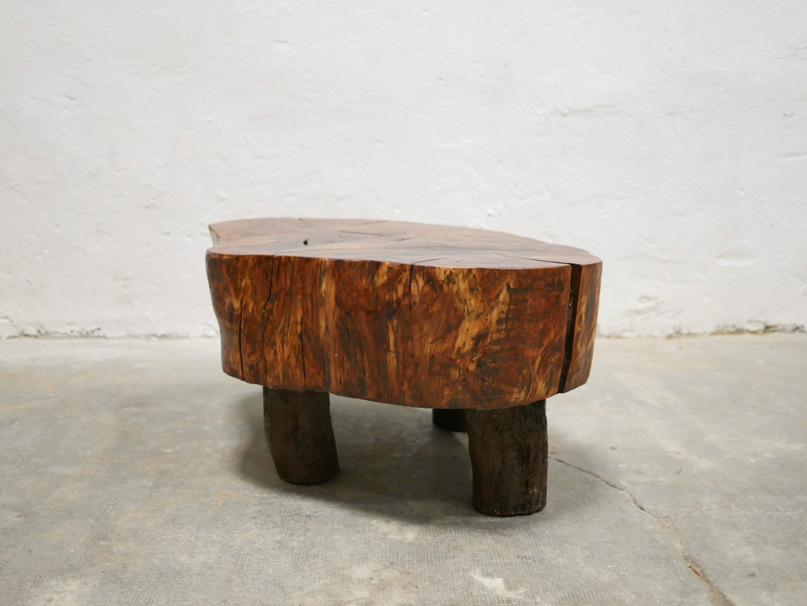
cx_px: 404
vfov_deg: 36.0
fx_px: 933
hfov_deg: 46.8
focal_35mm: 40
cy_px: 303
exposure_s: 1/60
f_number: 1.7
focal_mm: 20
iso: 1250
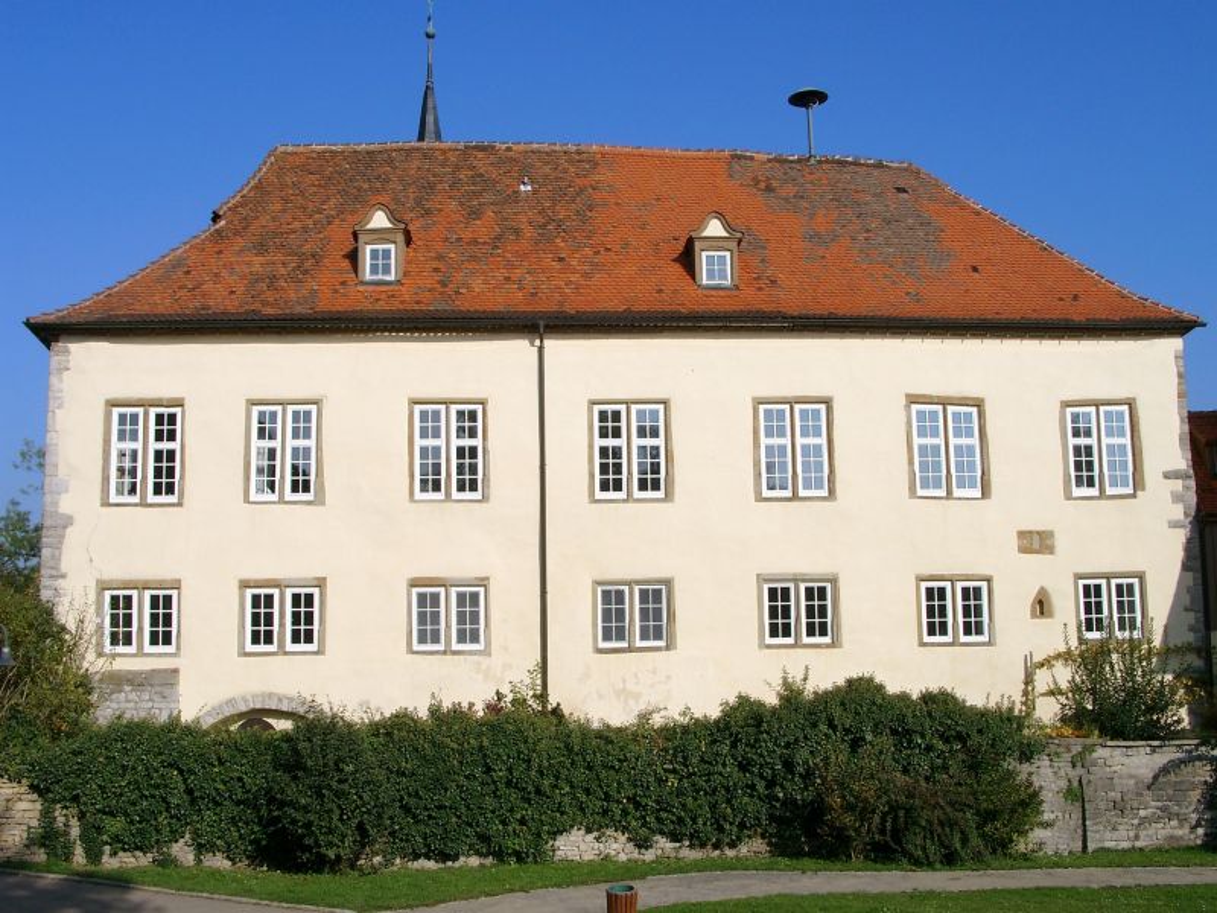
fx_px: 1195
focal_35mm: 34
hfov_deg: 54.0
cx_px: 608
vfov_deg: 41.8
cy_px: 456
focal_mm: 7.13
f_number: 5.6
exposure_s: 1/678
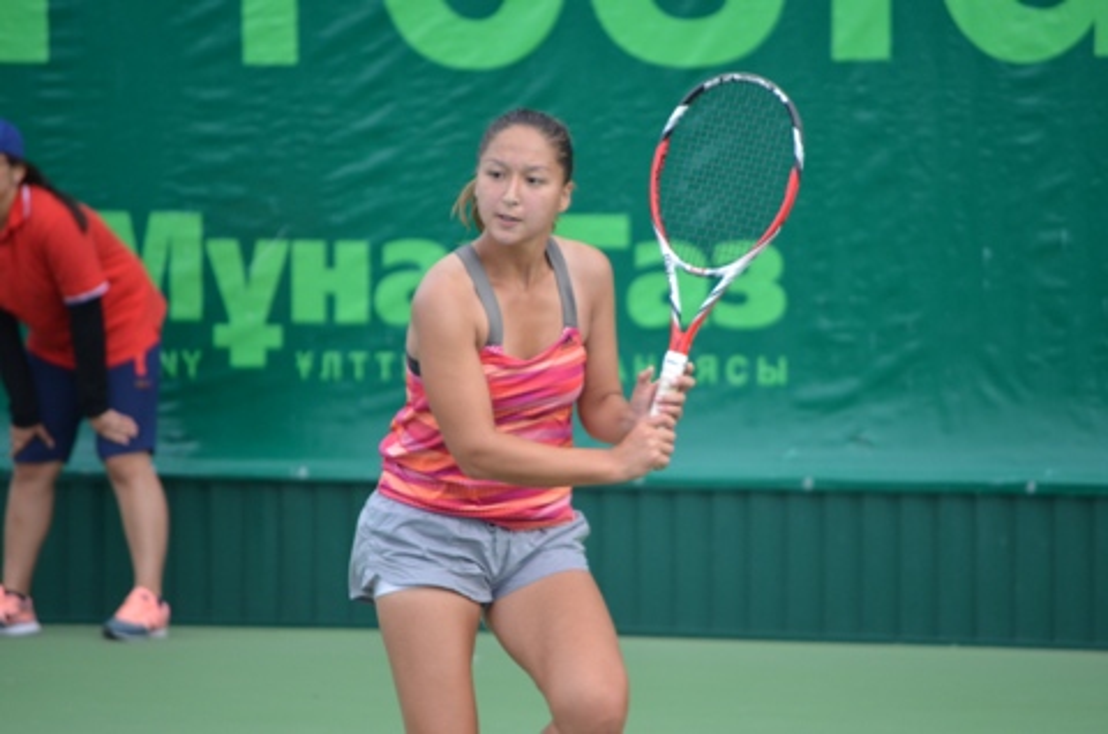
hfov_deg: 6.9
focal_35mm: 300
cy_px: 367
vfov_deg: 4.6
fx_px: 9215
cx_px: 554
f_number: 5.6
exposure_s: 1/1000
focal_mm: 200
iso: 800
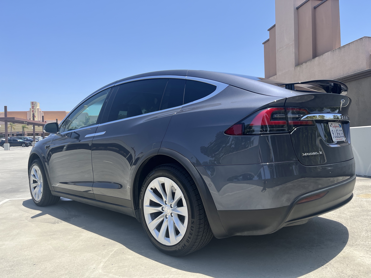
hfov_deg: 67.3
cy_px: 139
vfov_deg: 53.1
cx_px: 186
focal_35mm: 26
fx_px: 279
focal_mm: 5.1
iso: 50
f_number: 1.6
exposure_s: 1/2062
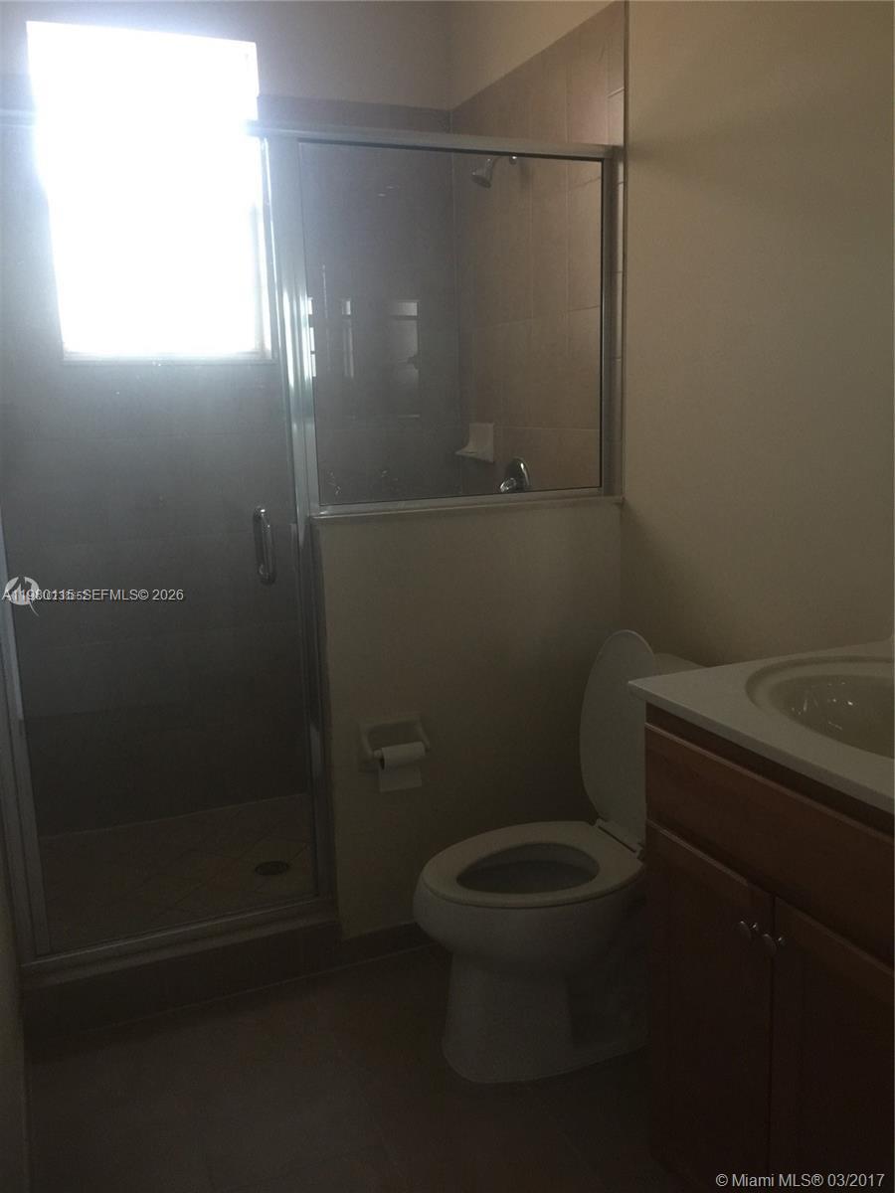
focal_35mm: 29
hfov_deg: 48.2
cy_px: 596
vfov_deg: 61.7
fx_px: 1000
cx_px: 448
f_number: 2.2
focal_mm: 4.15
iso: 100
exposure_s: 1/10
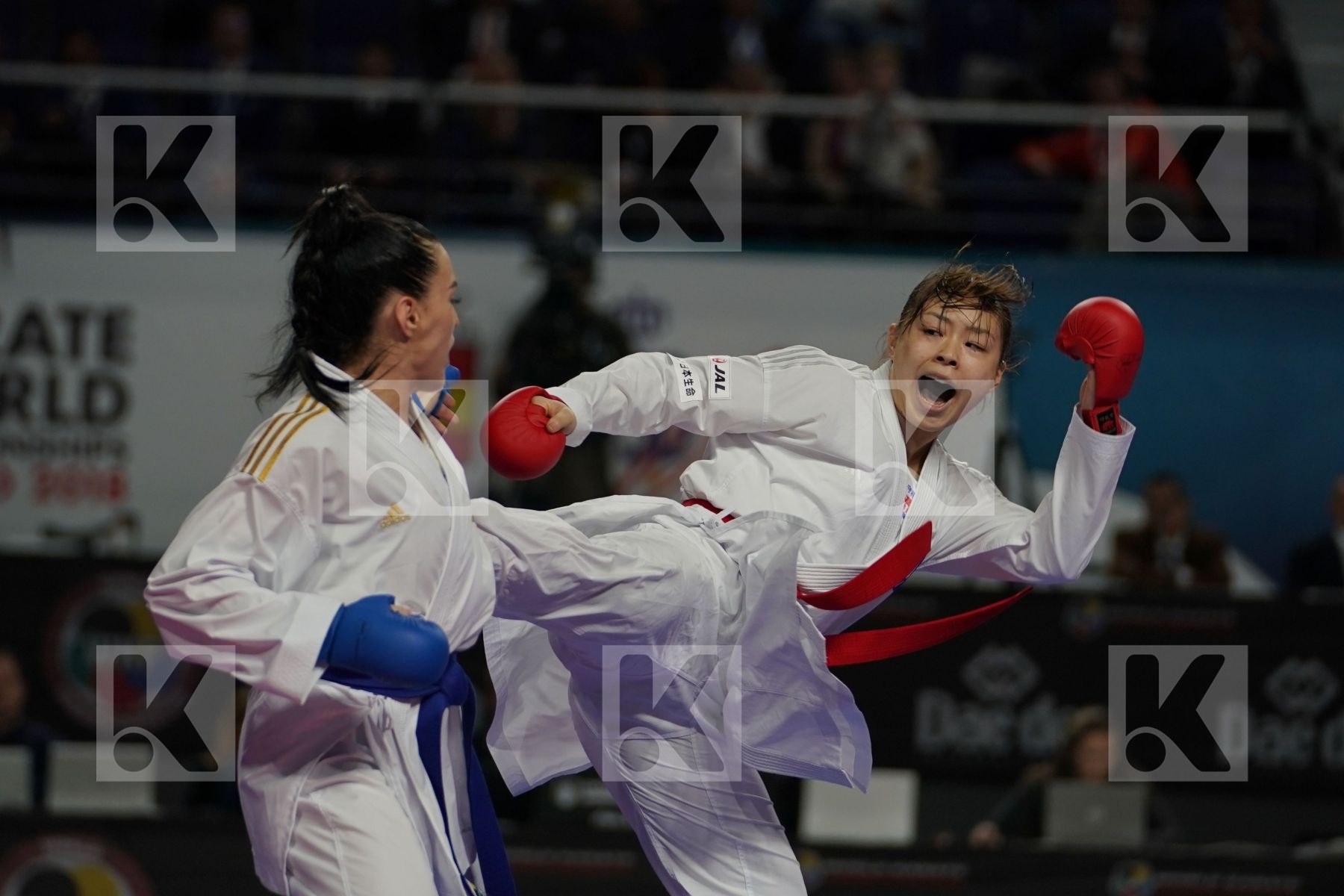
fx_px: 8399
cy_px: 448
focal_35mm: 225
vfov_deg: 6.1
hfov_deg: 9.1
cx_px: 672
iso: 640
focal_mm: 150
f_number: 2.8
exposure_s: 1/1000
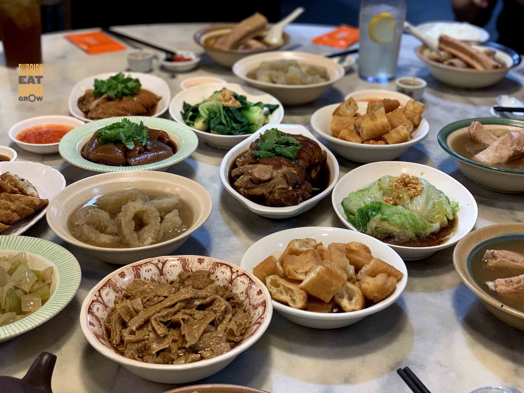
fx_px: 787
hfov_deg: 36.8
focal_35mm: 52
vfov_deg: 28.0
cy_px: 196
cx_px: 262
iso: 250
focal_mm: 6
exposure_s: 1/50
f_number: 2.4
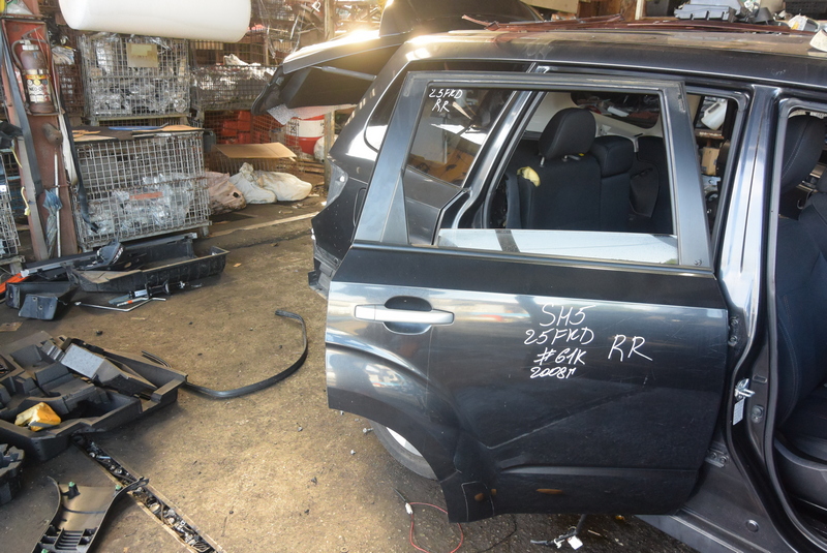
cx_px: 414
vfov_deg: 45.0
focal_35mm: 29
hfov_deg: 63.6
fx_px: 667
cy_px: 276
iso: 800
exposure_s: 1/125
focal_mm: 11
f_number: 3.5
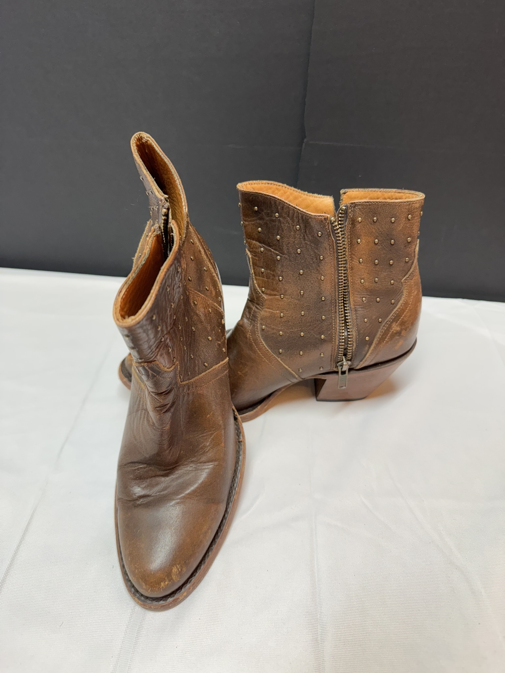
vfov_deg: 71.6
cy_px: 336
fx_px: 467
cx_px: 252
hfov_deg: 56.8
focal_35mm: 24
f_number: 1.78
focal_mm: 6.76
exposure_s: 1/120
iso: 160
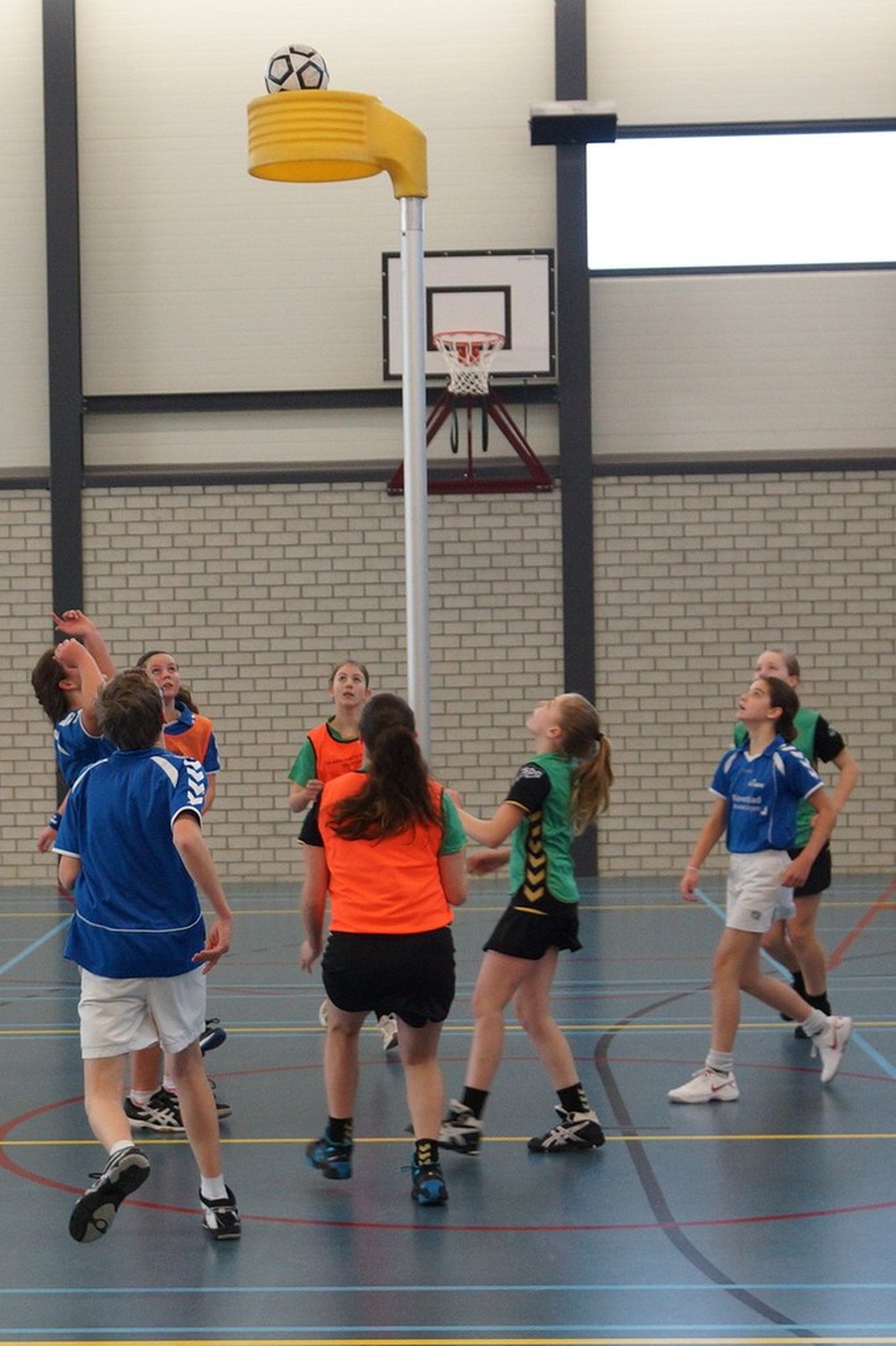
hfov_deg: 29.8
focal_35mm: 45
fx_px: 1681
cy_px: 673
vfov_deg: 43.6
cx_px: 448
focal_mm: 30
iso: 800
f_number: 3.2
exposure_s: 1/250
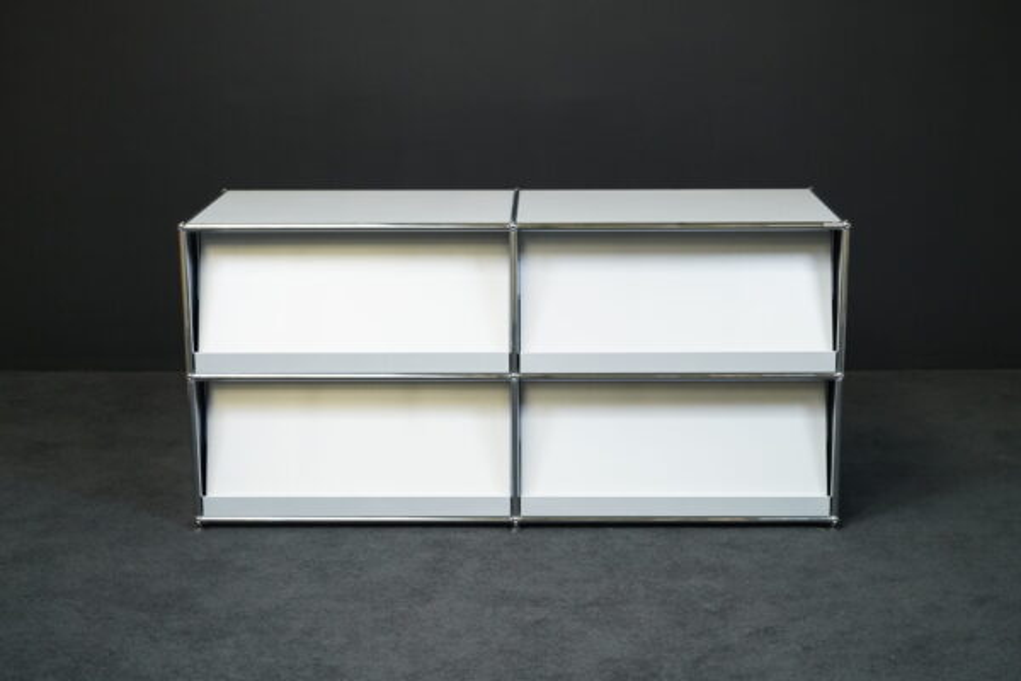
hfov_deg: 36.2
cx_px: 510
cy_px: 340
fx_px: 1560
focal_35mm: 55
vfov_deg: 24.6
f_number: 7.1
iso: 5000
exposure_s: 1/200
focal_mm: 55
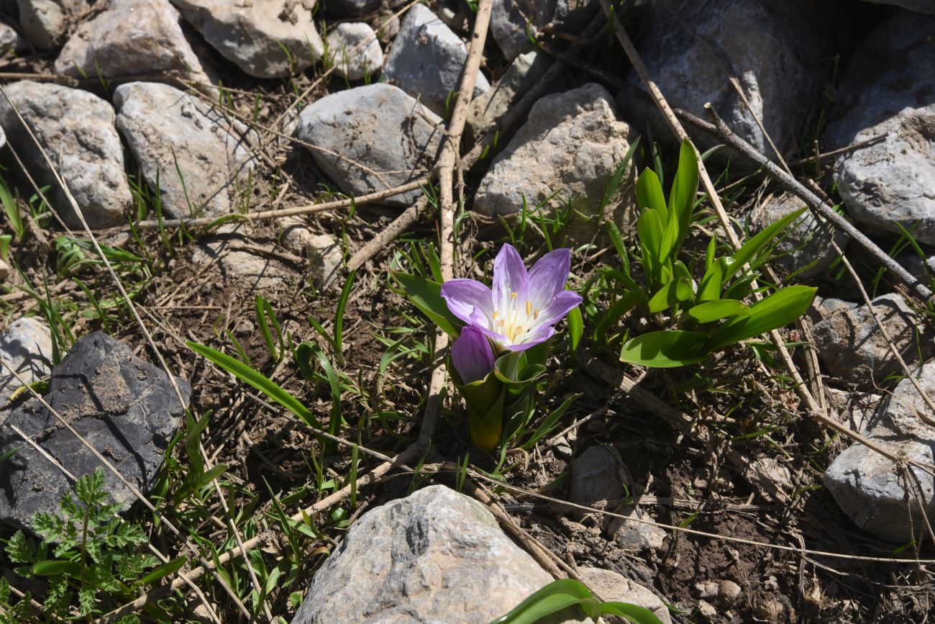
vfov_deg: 24.2
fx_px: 1455
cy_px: 312
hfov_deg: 35.6
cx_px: 468
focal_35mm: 56
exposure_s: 1/125
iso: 160
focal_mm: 56
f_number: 14
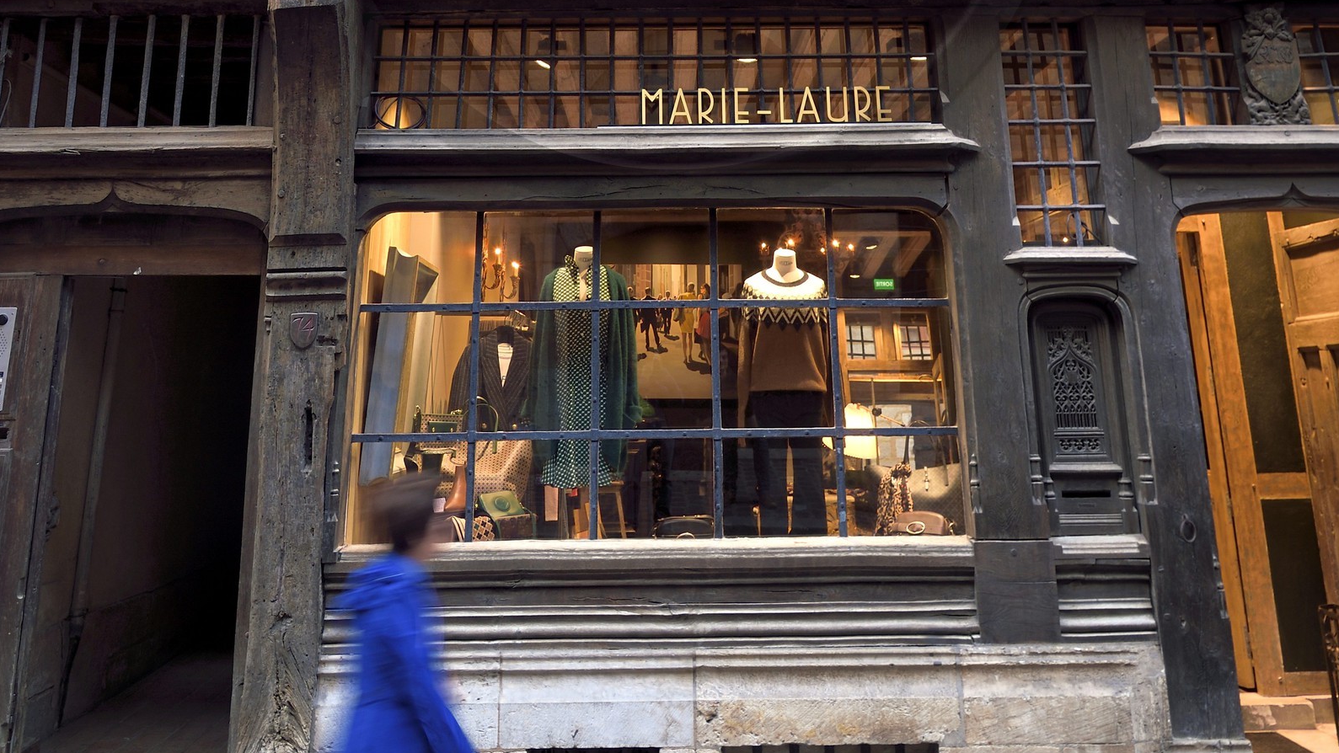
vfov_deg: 27.1
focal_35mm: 38
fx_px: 1349
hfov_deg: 52.8
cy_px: -178
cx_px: 672
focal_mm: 24
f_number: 8
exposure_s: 1/13
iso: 200
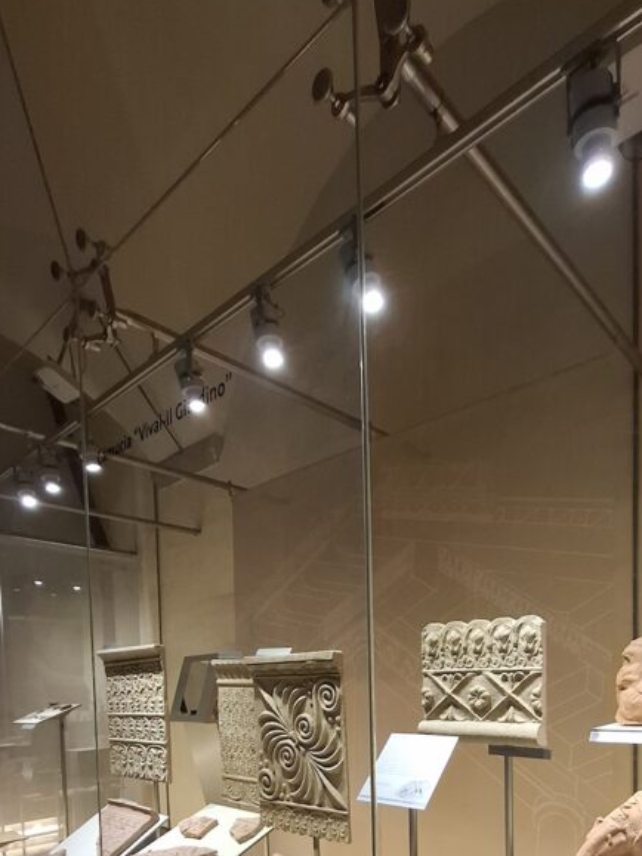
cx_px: 413
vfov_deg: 65.4
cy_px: 716
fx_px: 569
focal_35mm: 23
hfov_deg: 57.9
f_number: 2.2
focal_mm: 1.74
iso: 160
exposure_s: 1/50
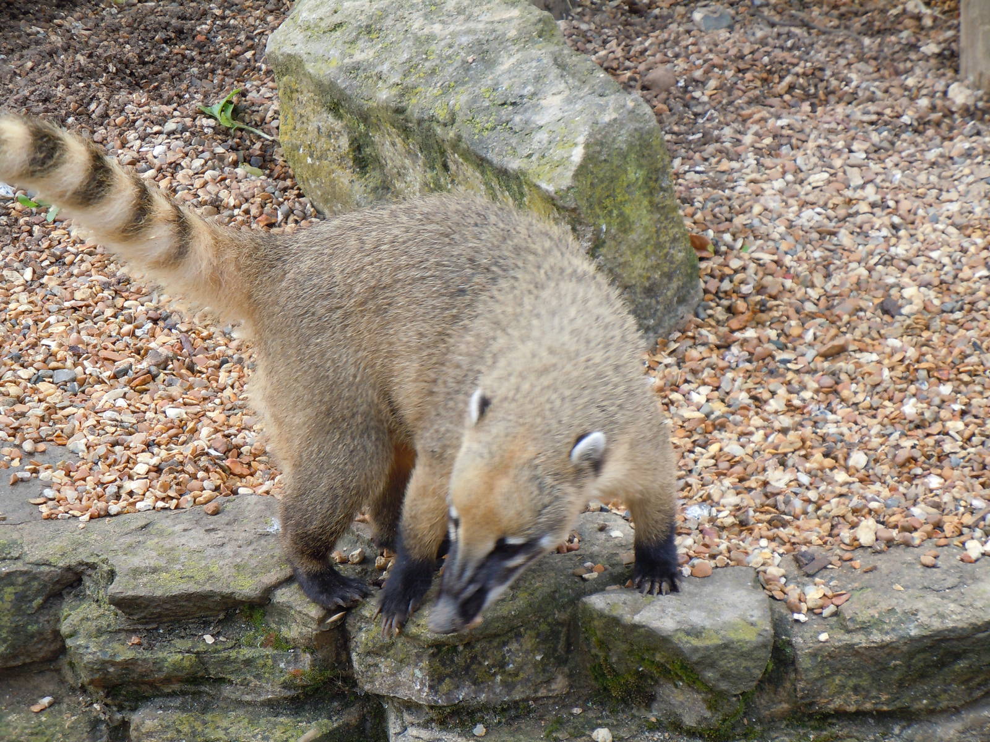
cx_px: 495
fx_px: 4347
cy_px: 371
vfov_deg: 9.8
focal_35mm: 152
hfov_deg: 13.0
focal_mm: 27.4
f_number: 4.6
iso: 125
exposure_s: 1/160
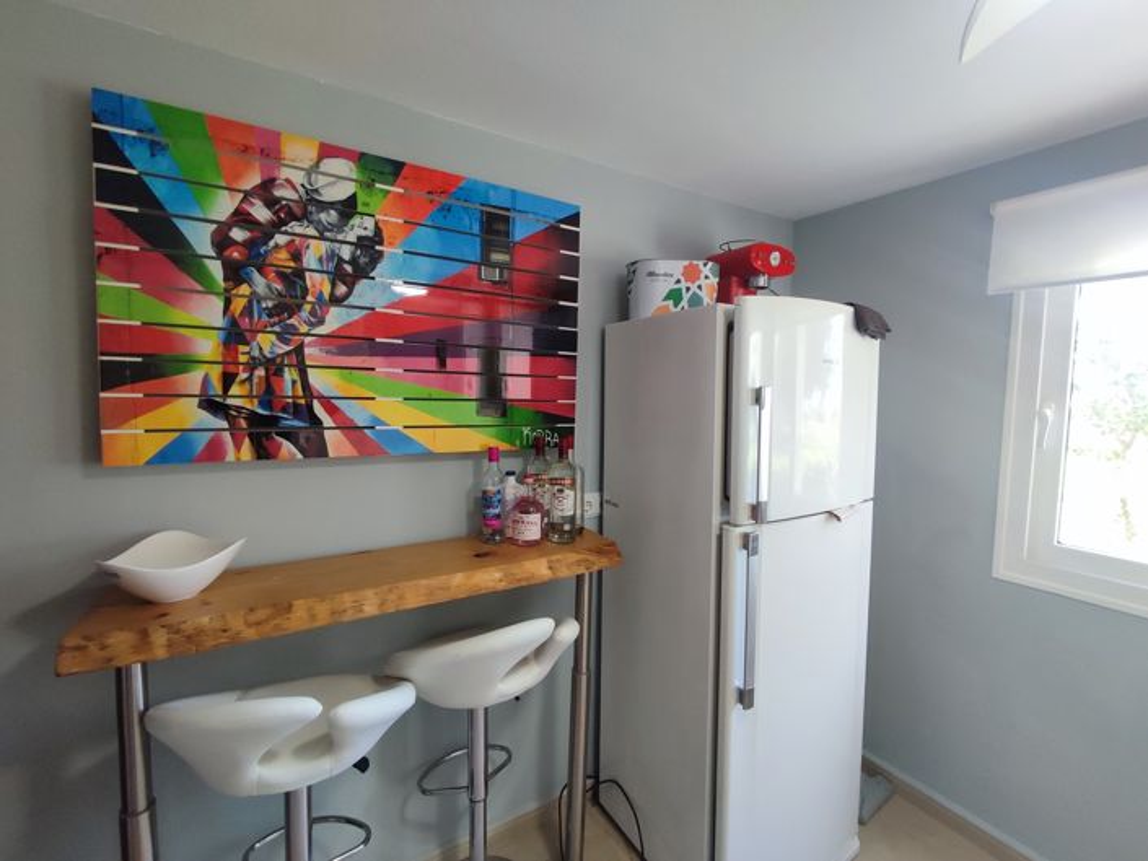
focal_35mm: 16
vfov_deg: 78.1
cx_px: 574
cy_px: 430
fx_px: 531
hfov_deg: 94.5
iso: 162
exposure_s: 1/100
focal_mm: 1.65
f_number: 2.2
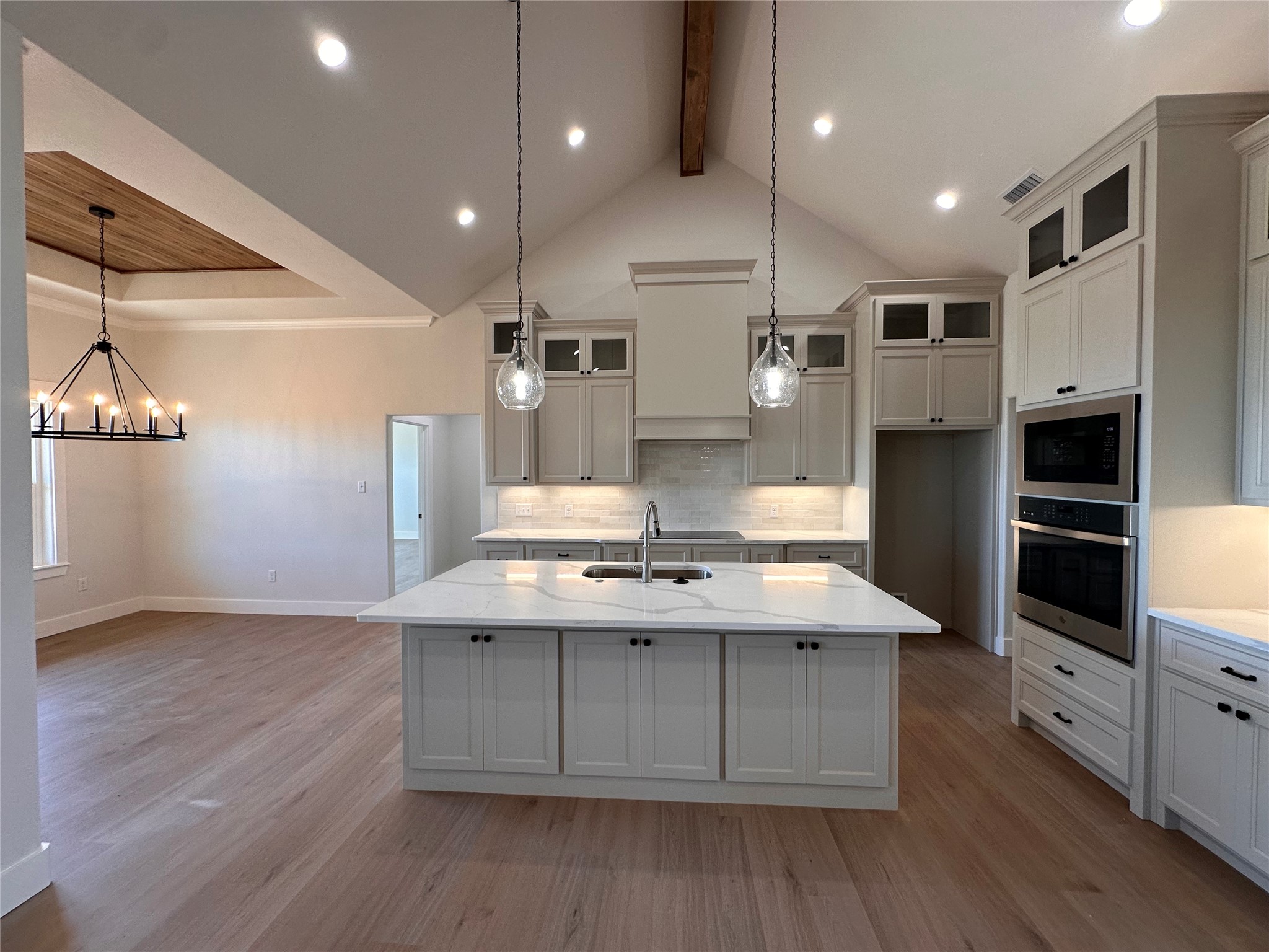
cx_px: 634
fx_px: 513
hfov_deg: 102.1
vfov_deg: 85.7
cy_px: 476
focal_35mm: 14
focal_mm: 2.22
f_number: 2.2
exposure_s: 1/120
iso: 100
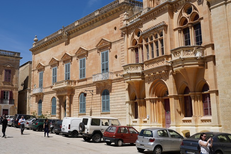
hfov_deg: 43.9
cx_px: 79
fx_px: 282
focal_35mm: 44
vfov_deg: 30.5
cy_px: 67
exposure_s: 1/500
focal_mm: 28
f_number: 8
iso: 100
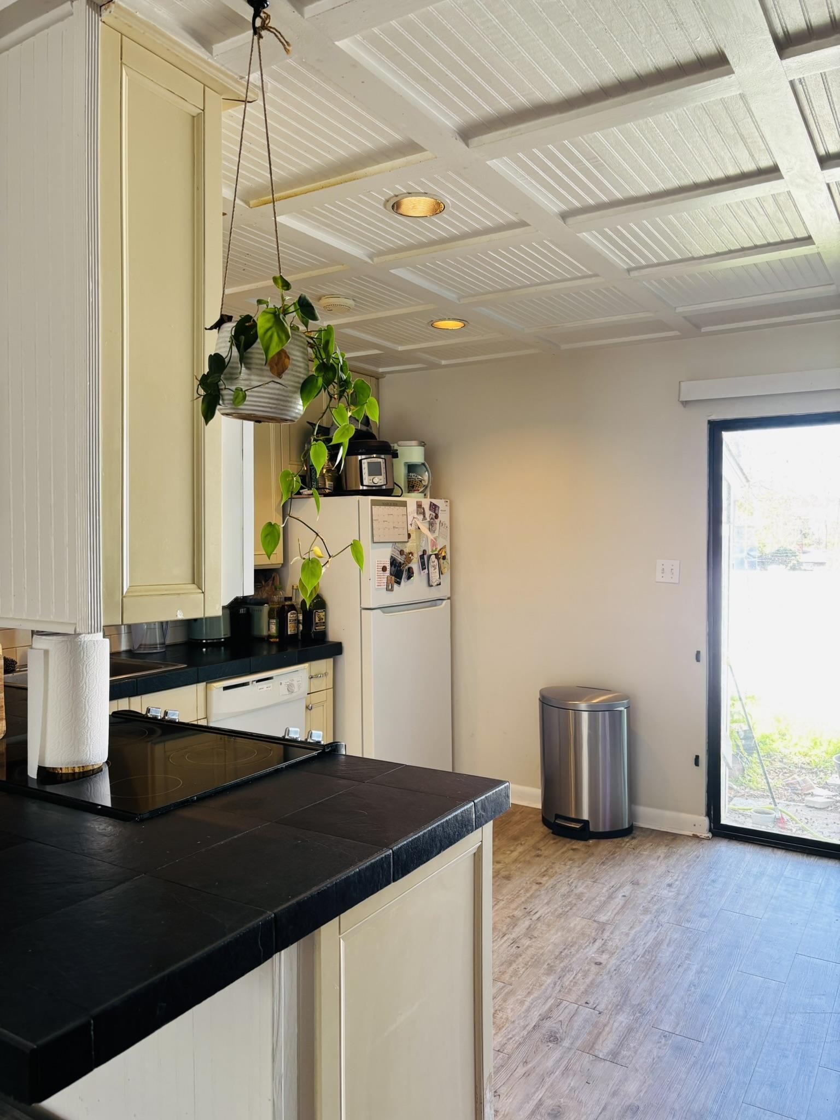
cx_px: 420
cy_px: 560
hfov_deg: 53.1
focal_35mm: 26
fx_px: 841
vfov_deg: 67.3
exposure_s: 1/60
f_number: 1.6
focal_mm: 5.96
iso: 80
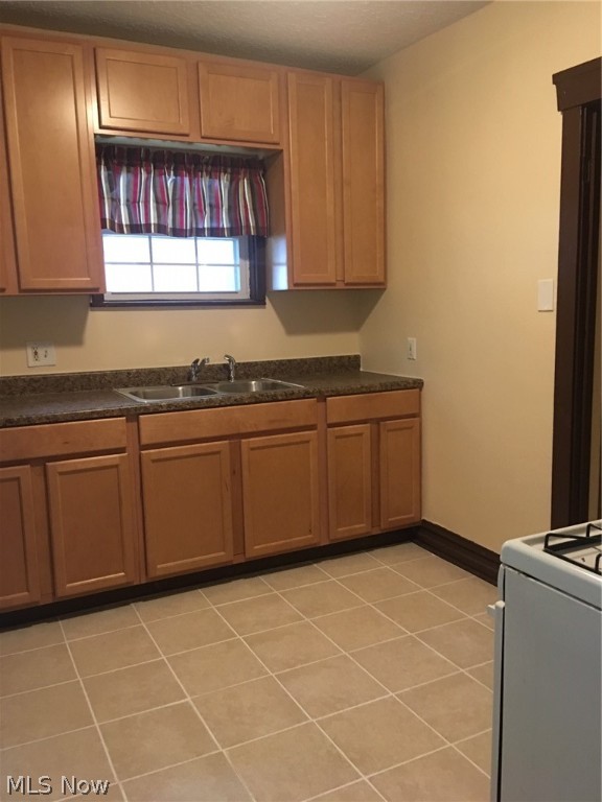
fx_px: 672
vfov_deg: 61.7
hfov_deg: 48.2
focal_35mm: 29
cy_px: 401
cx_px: 301
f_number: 2.2
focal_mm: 4.15
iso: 100
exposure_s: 1/15
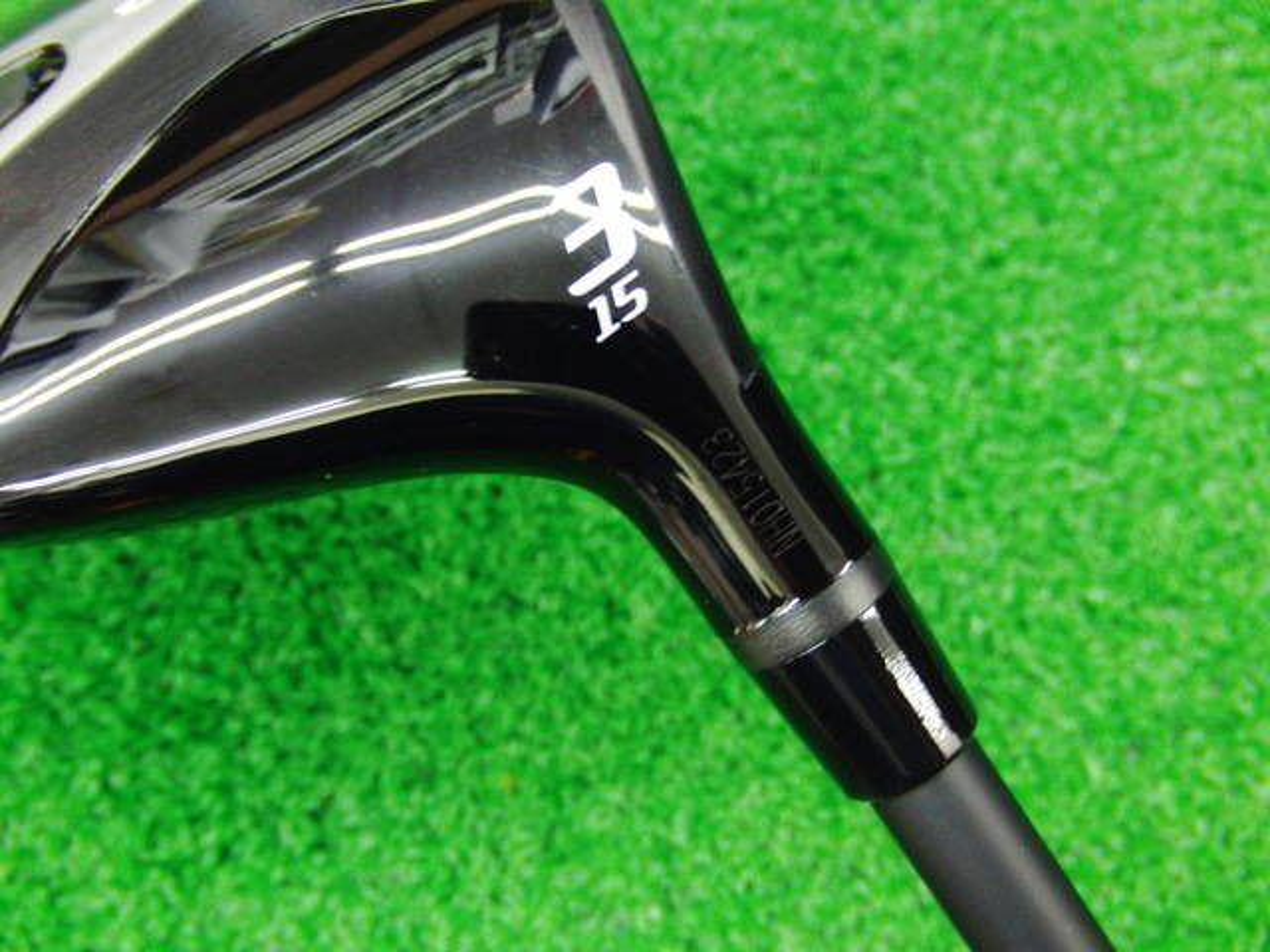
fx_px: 1357
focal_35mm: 37
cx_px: 635
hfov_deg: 50.1
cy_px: 476
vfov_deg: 38.7
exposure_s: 1/15
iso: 400
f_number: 3.6
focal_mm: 6.42
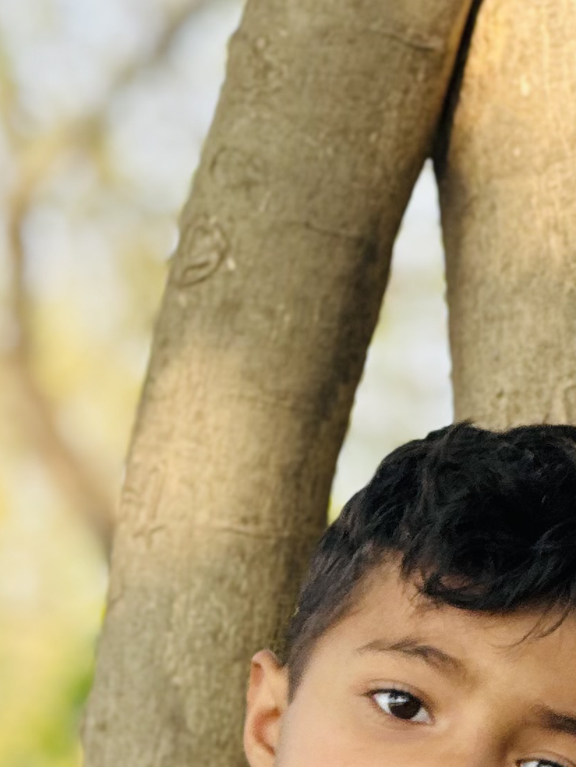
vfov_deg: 7.0
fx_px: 6255
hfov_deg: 5.3
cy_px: 681
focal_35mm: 282
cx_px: 199
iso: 32
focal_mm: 9
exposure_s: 1/121
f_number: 2.8
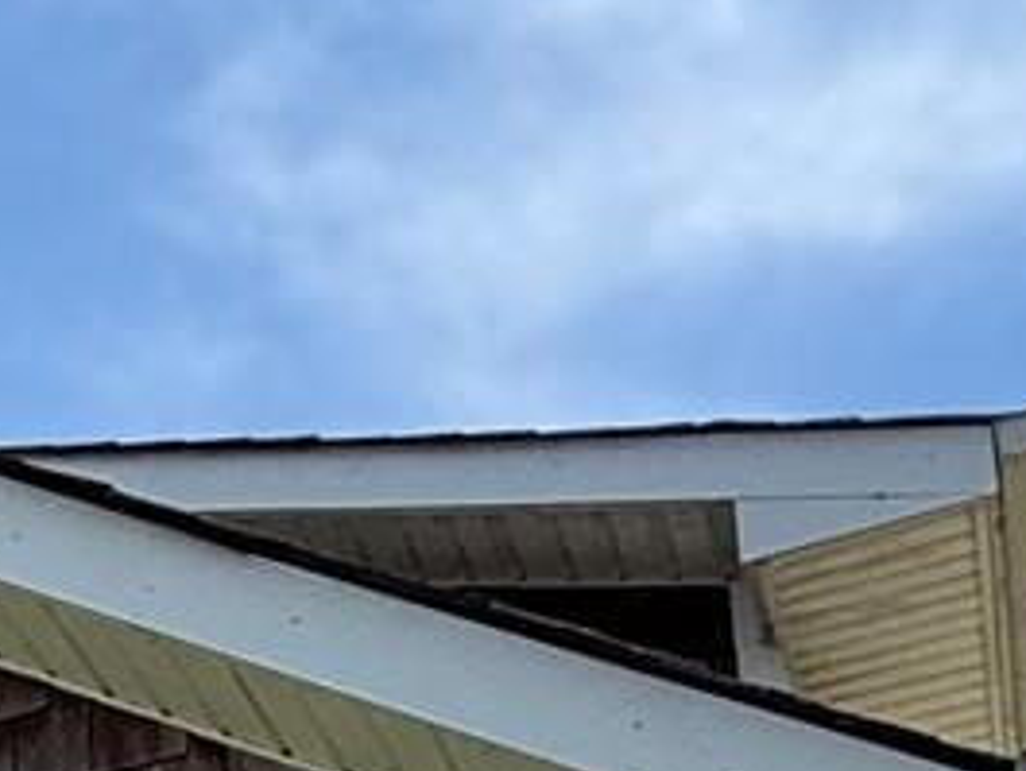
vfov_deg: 11.5
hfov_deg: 13.3
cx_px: -1456
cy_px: 1817
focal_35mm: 108
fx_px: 3203
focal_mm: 2.22
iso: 50
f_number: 2.2
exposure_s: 1/942
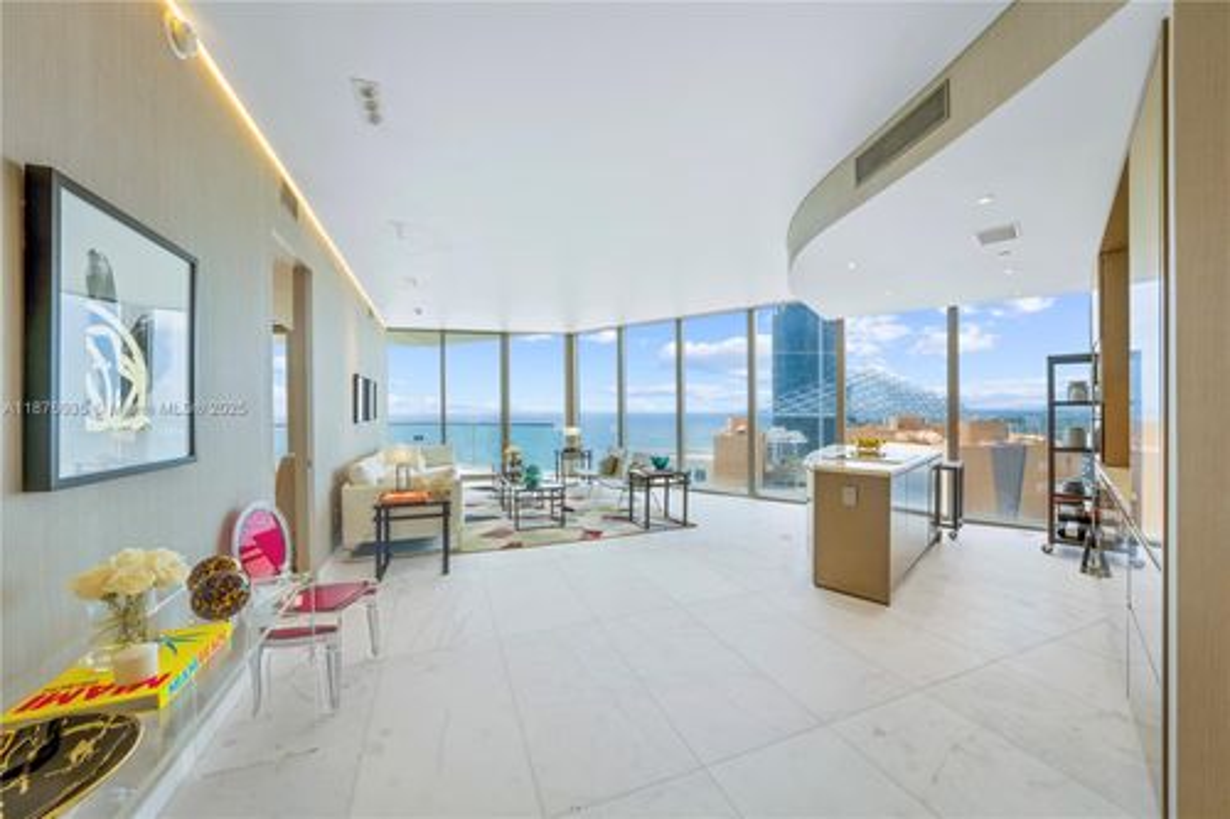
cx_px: 615
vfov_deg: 90.0
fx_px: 410
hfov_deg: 112.6
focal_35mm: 12
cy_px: 410
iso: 100
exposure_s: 1/30
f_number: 7.1
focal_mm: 12
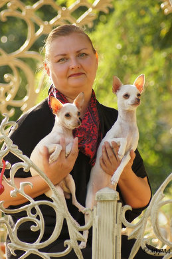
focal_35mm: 270
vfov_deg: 7.6
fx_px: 1940
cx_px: 86
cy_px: 130
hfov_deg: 5.1
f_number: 5.6
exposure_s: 1/320
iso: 640
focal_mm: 180
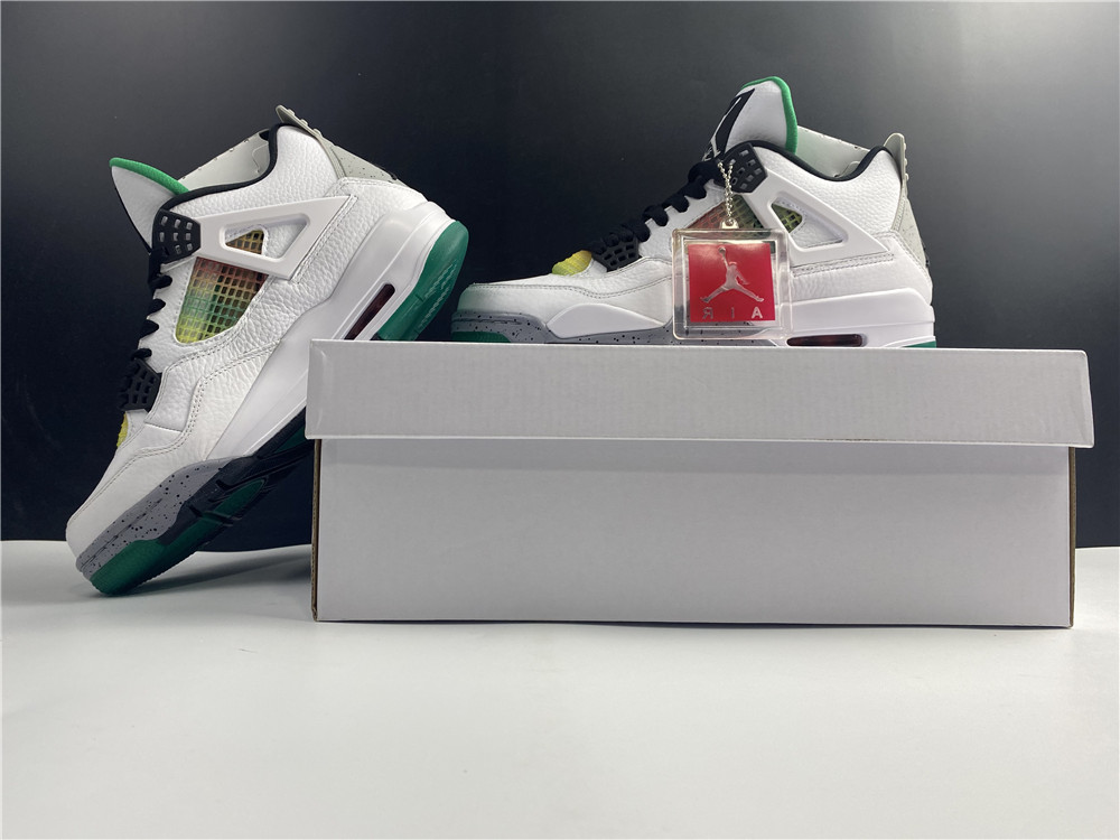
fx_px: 841
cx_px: 560
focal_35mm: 26
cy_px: 420
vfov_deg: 53.1
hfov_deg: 67.3
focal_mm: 4.25
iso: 50
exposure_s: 1/100
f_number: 1.8
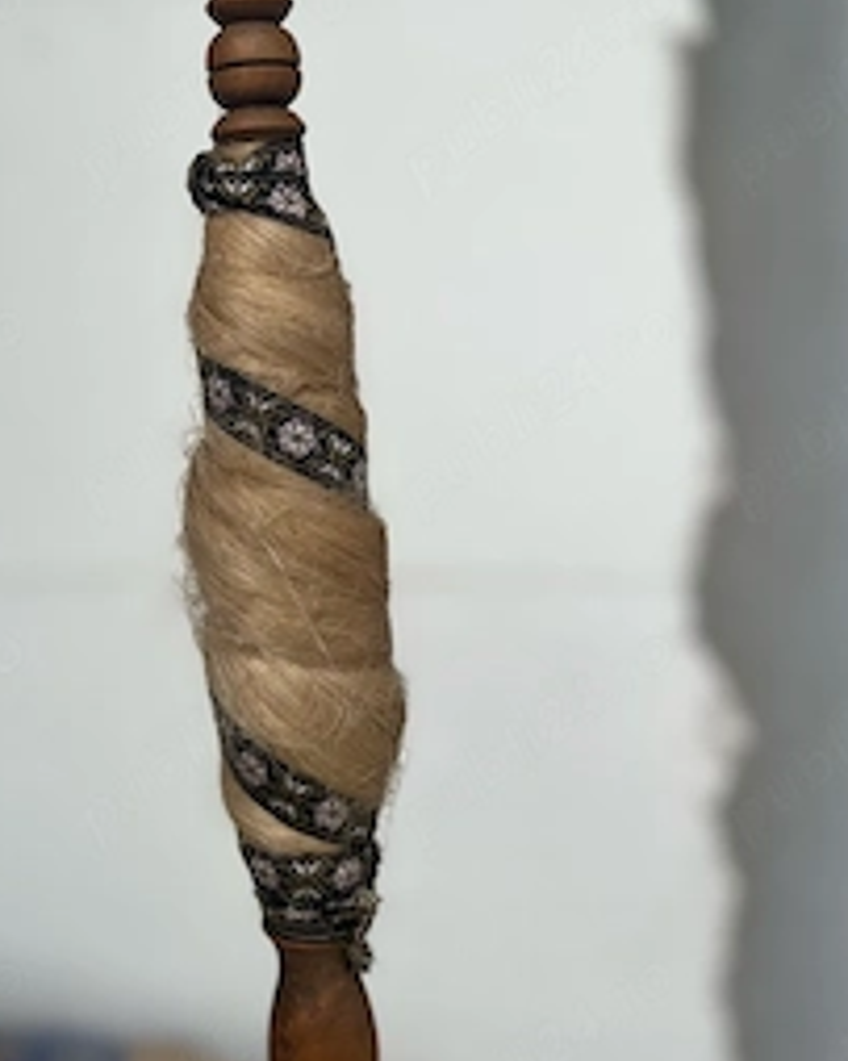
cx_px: 297
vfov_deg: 45.7
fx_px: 1256
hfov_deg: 37.0
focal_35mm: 40
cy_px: 459
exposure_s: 1/1355
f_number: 1.6
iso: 50
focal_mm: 5.1
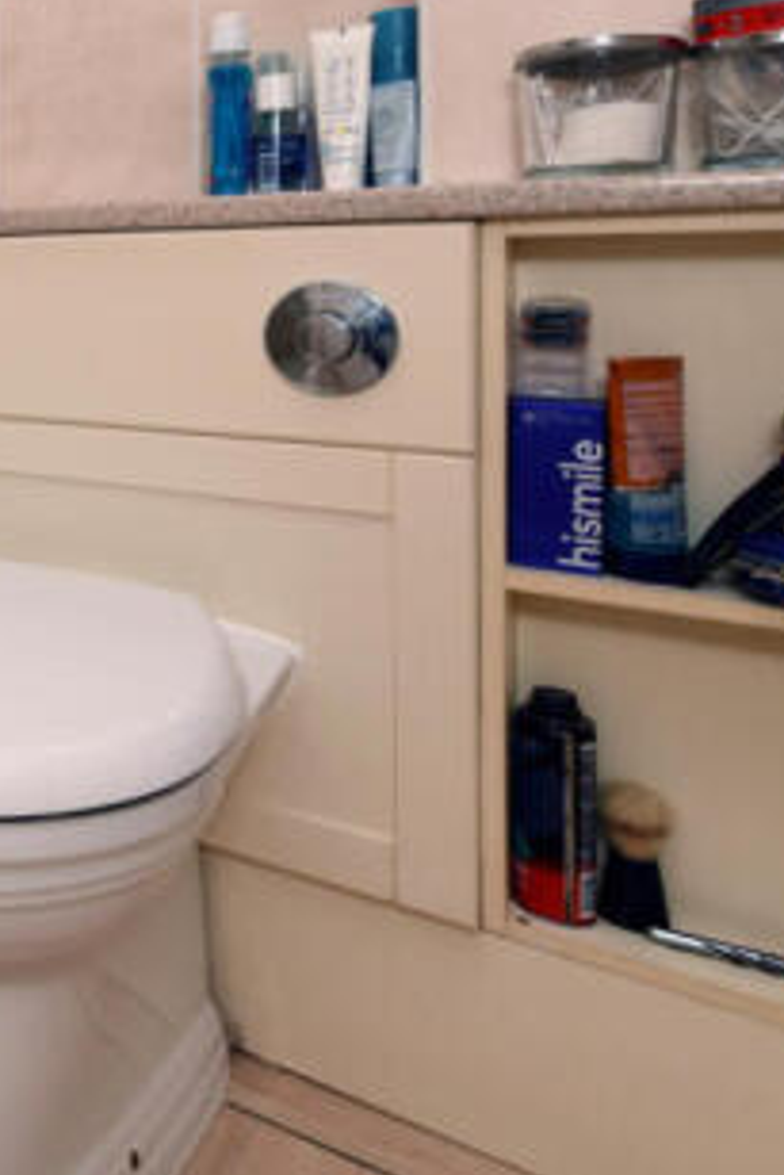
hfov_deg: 28.0
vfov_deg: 57.4
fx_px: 1044
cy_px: 388
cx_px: -384
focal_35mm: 32
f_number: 14
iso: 200
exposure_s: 1/60
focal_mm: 15
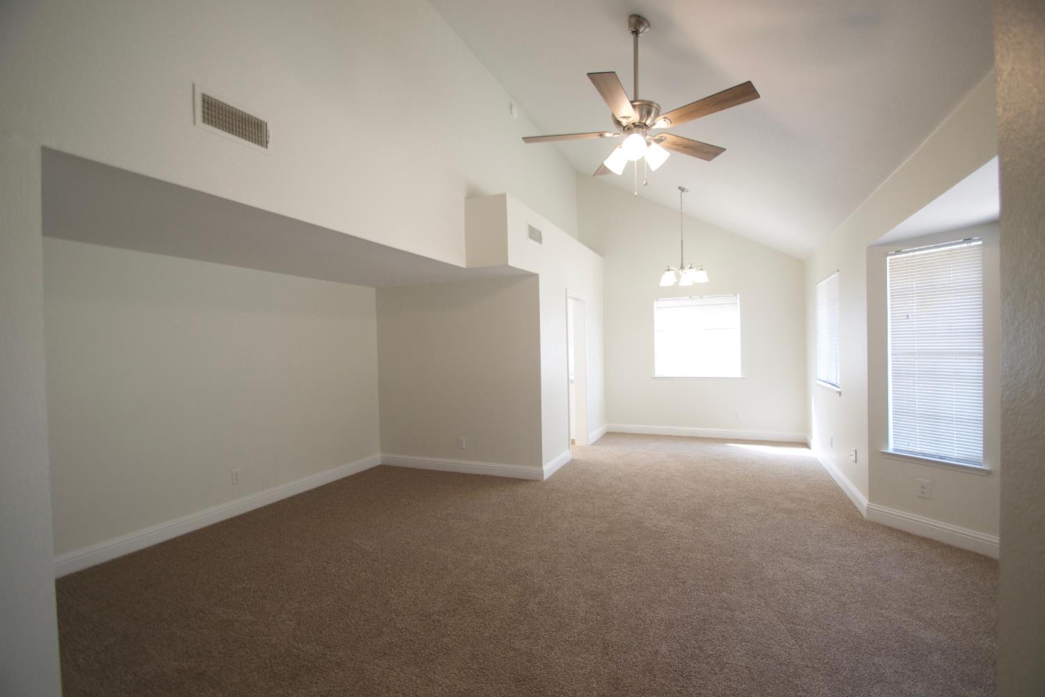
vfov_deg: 77.3
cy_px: 348
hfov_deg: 100.4
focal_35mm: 15
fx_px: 435
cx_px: 522
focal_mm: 10
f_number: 4.5
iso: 400
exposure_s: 1/80
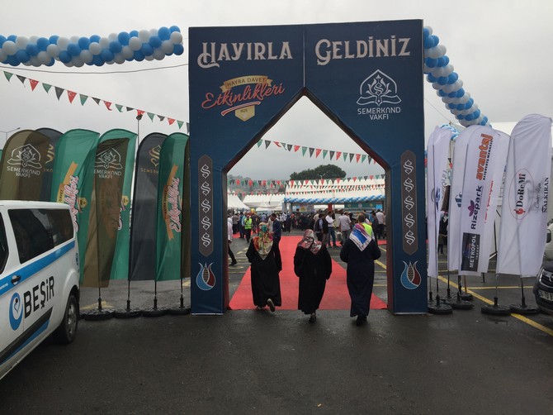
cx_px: 276
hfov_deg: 61.7
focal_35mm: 29
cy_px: 208
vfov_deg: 48.2
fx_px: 463
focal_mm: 4.15
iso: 32
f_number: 2.2
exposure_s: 1/842
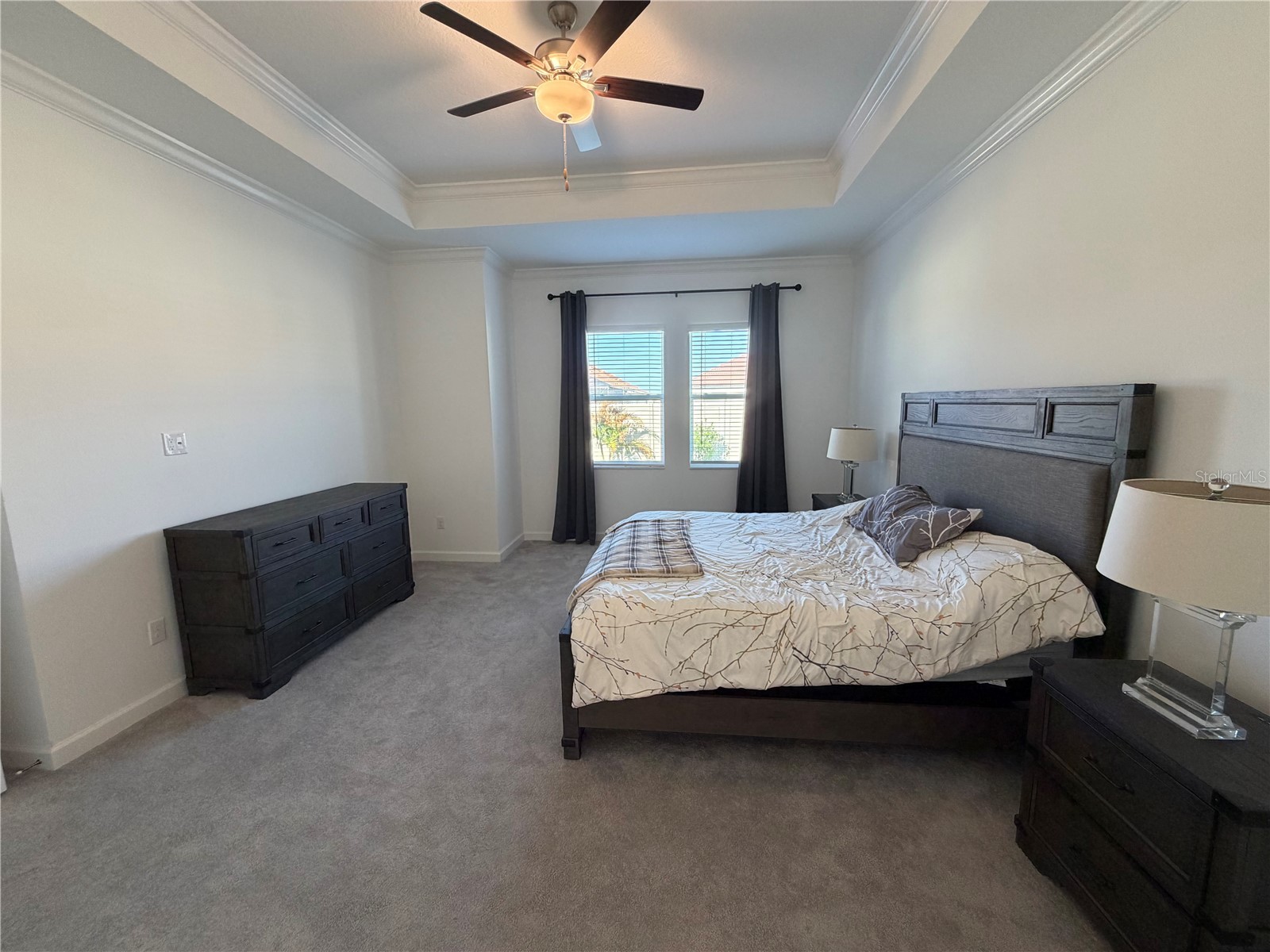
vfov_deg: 85.7
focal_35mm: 14
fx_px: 514
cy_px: 476
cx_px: 635
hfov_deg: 102.1
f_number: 2.2
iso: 200
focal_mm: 2.22
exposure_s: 1/60
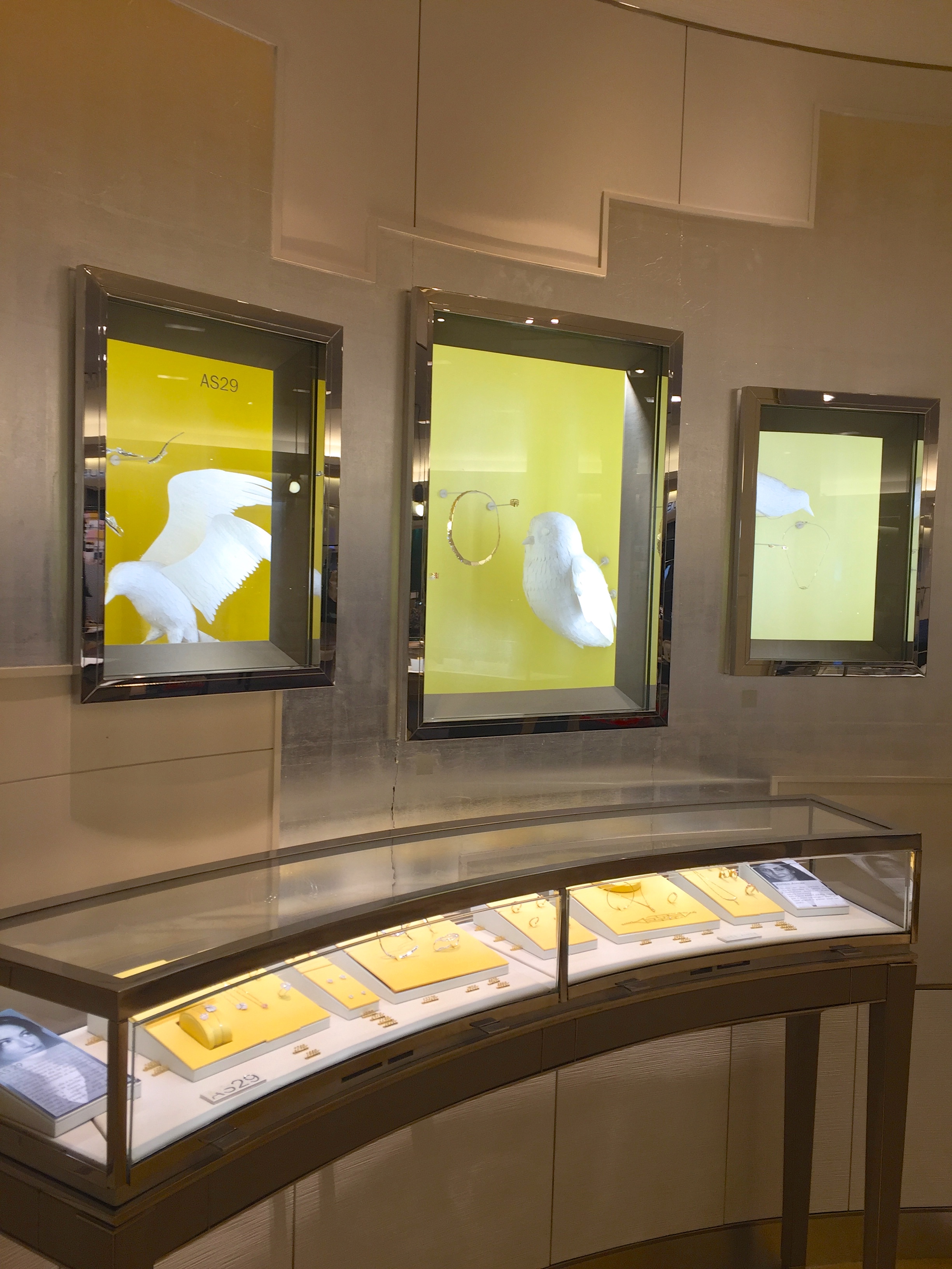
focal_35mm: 29
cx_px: 476
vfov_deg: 61.7
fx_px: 1063
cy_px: 634
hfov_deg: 48.2
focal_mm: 4.15
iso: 32
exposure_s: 1/101
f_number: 2.2
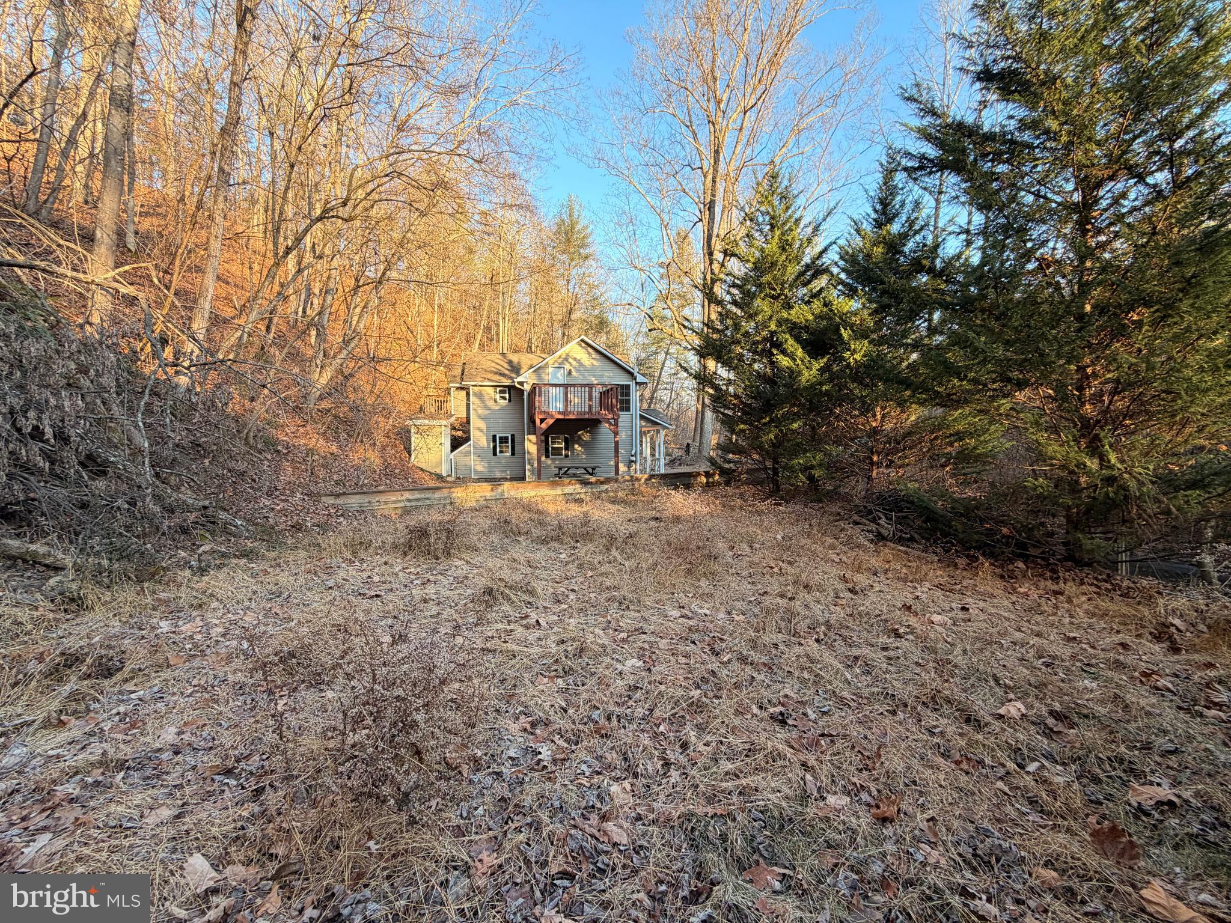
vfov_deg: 85.7
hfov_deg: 102.1
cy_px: 462
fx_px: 498
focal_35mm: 14
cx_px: 616
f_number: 2.2
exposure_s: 1/121
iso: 50
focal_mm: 2.22
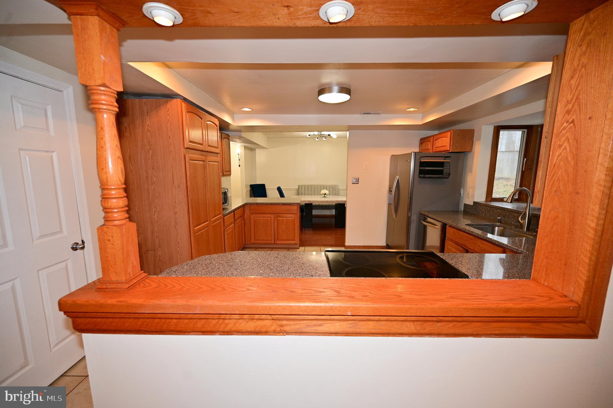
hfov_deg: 104.3
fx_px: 238
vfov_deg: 81.1
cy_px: 204
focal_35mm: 14
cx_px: 306
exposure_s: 1/100
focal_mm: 14
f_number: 4
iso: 800
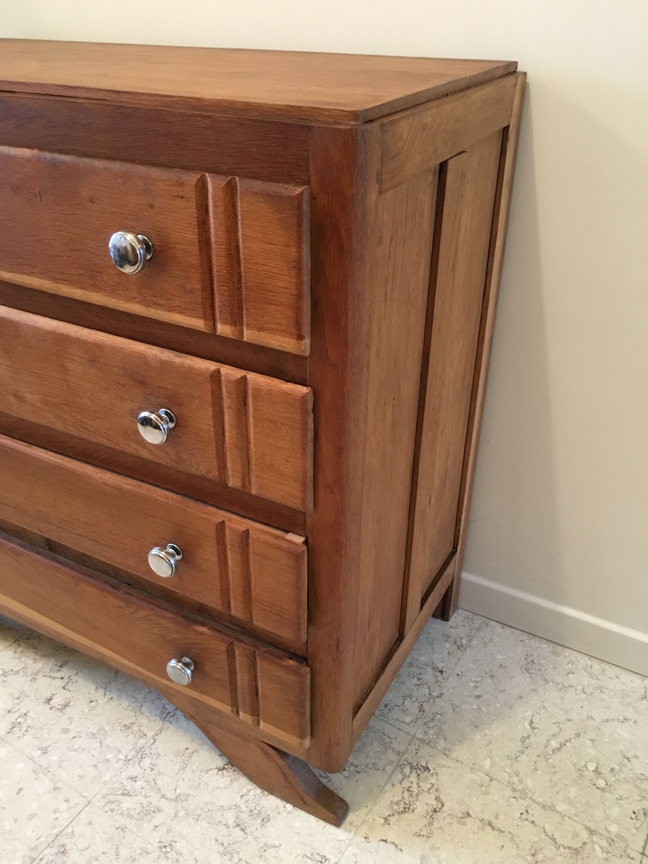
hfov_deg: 48.2
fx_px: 724
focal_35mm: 29
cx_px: 324
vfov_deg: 61.7
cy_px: 432
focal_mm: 4.15
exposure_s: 1/17
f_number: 2.2
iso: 250
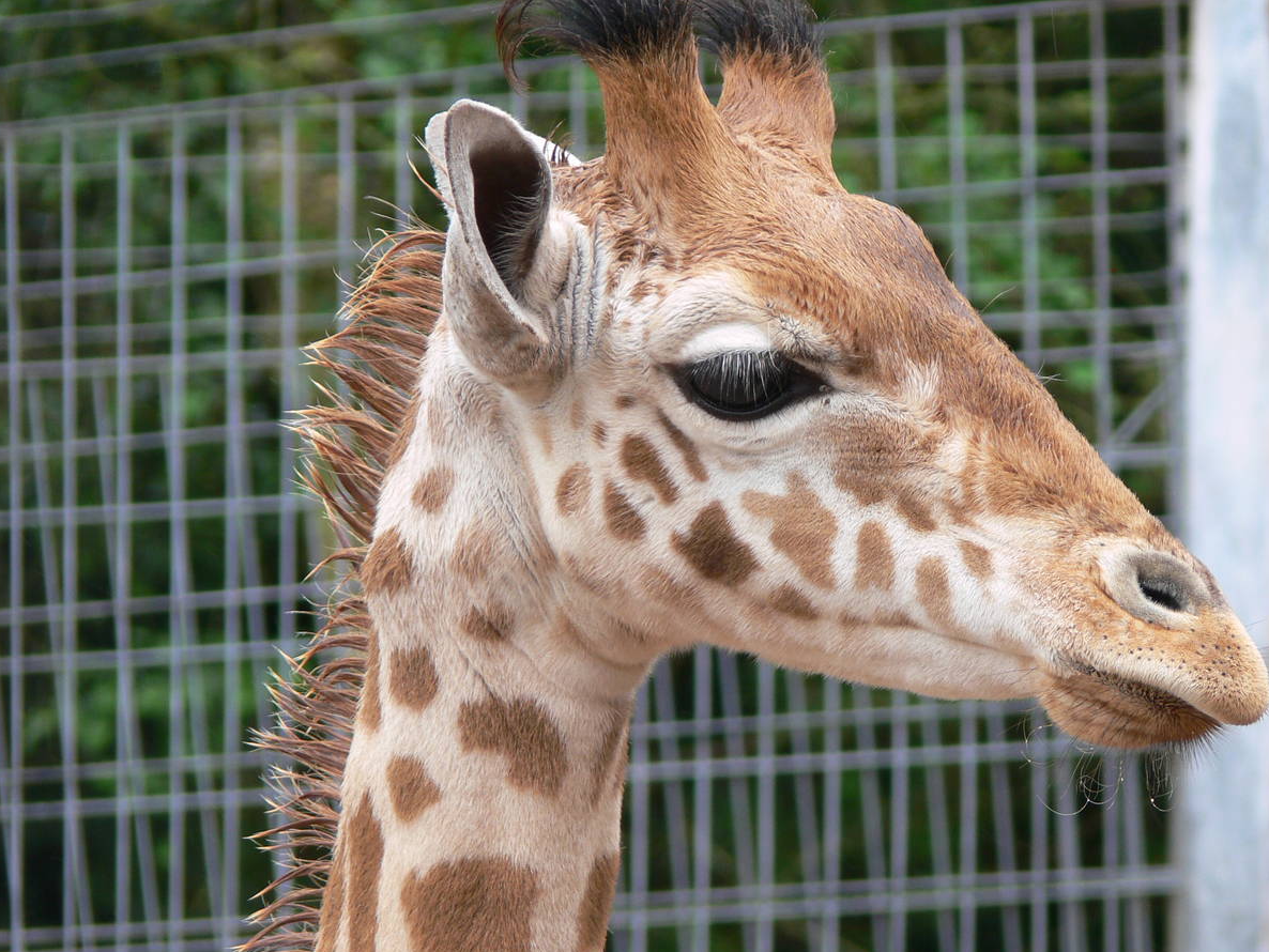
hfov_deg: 4.9
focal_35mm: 402
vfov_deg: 3.7
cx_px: 829
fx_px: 14740
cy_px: 444
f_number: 4
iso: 80
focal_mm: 63
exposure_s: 1/125
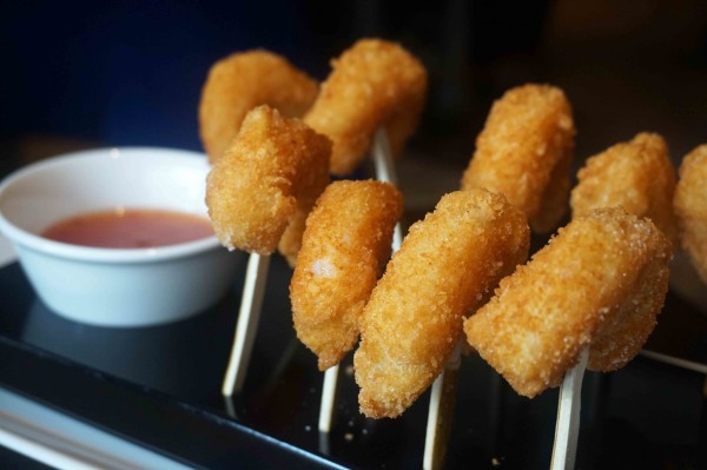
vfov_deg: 26.4
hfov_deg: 38.9
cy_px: 235
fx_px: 1001
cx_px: 354
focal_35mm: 51
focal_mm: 34
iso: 1000
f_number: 5
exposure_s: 1/60
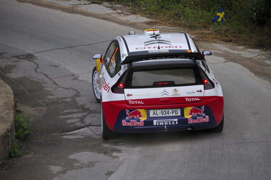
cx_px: 136
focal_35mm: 150
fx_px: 1128
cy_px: 90
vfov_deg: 9.1
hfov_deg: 13.7
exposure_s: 1/1000
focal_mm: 100
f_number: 4.5
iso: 500
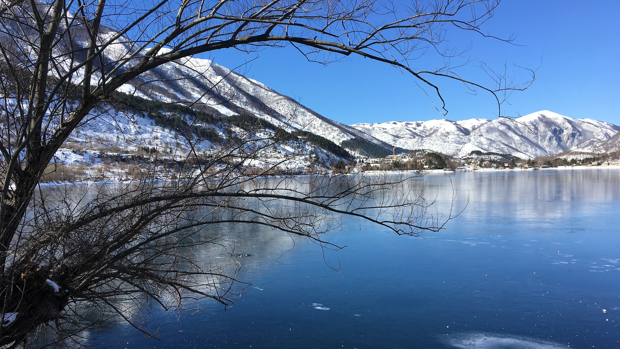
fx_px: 526
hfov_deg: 61.0
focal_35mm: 32
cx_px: 308
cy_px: 212
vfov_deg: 36.5
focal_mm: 4.15
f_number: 2.2
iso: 25
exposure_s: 1/1326
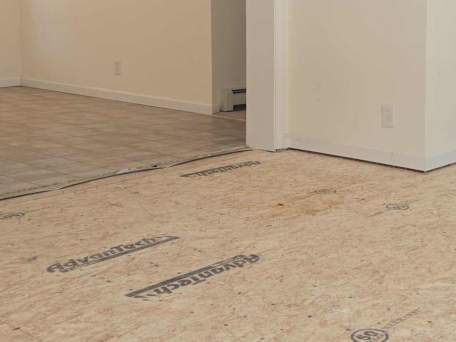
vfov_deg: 23.4
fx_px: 817
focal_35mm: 62
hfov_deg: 30.6
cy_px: 84
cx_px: 354
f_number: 1.7
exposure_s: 1/60
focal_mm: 6.3
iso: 12
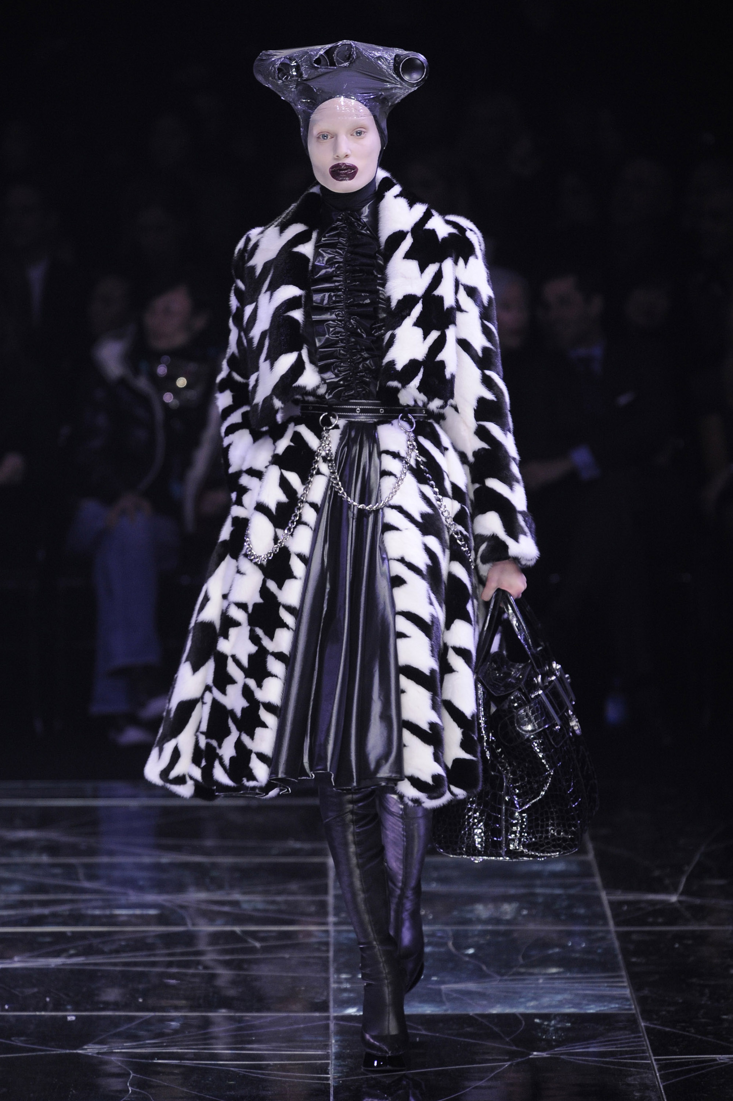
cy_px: 550
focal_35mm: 220
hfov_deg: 6.2
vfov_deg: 9.4
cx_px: 366
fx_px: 6728
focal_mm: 220
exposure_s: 1/320
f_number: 4
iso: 1600
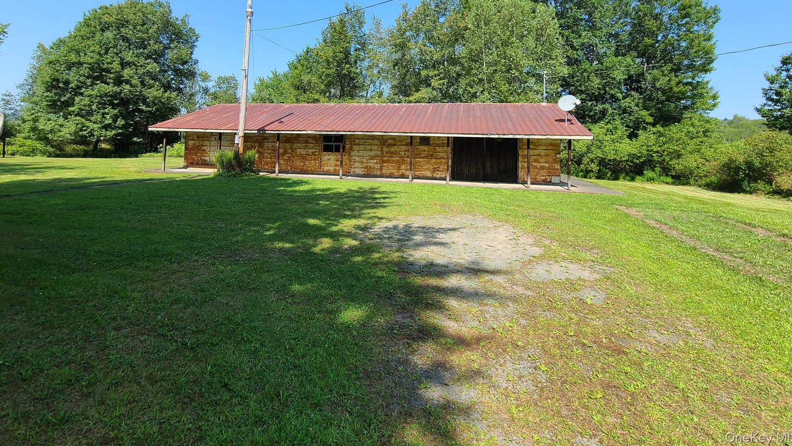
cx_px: 389
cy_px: 132
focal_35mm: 15
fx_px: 315
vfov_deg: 67.6
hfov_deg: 103.0
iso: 50
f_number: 2.2
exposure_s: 1/914
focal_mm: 2.2
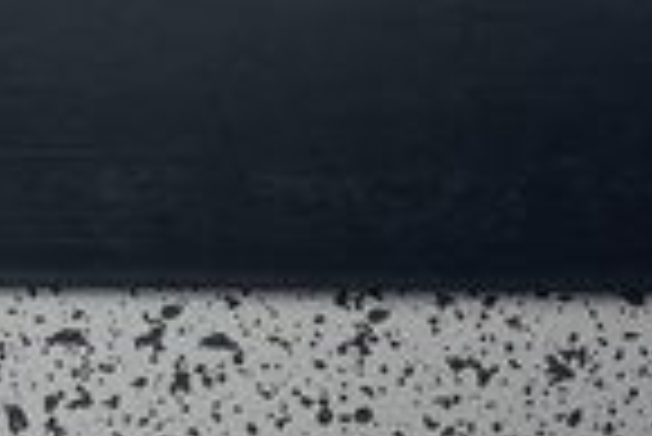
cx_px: -67
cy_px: -148
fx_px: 2030
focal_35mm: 112
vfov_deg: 11.9
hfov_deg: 17.6
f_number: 1.6
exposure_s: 1/172
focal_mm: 4.2
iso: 32
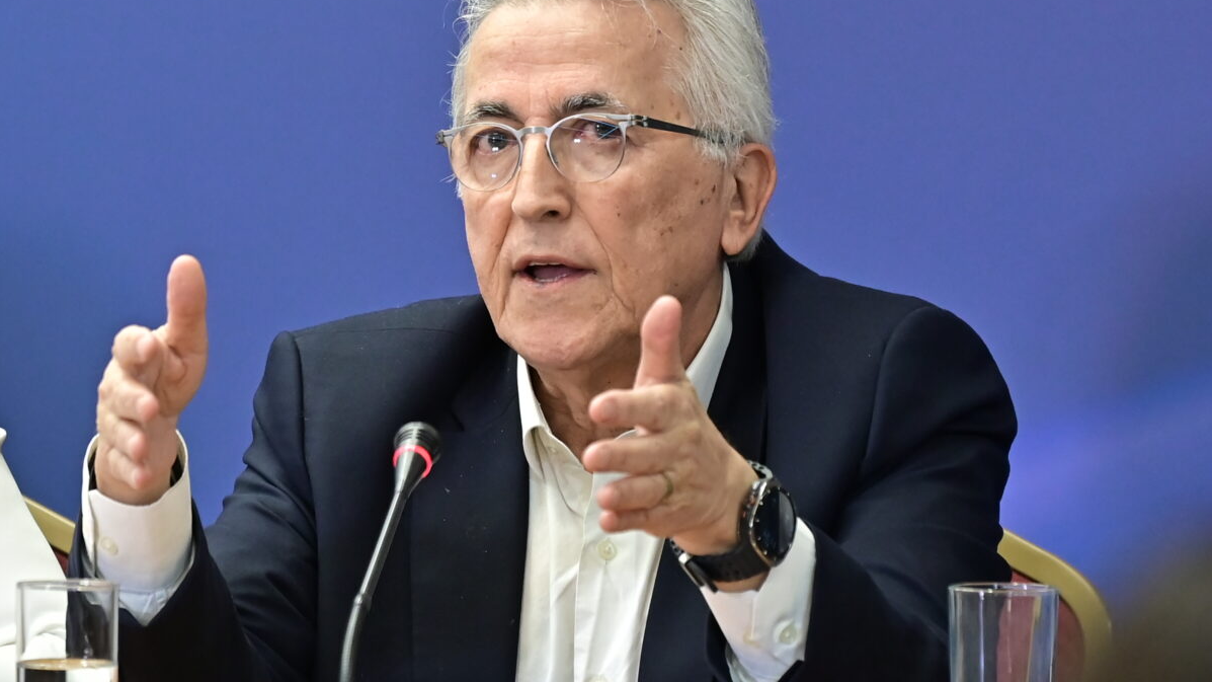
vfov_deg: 5.8
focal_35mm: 210
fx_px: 6748
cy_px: 301
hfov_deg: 10.3
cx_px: 605
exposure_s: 1/640
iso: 1250
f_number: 3.5
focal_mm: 200
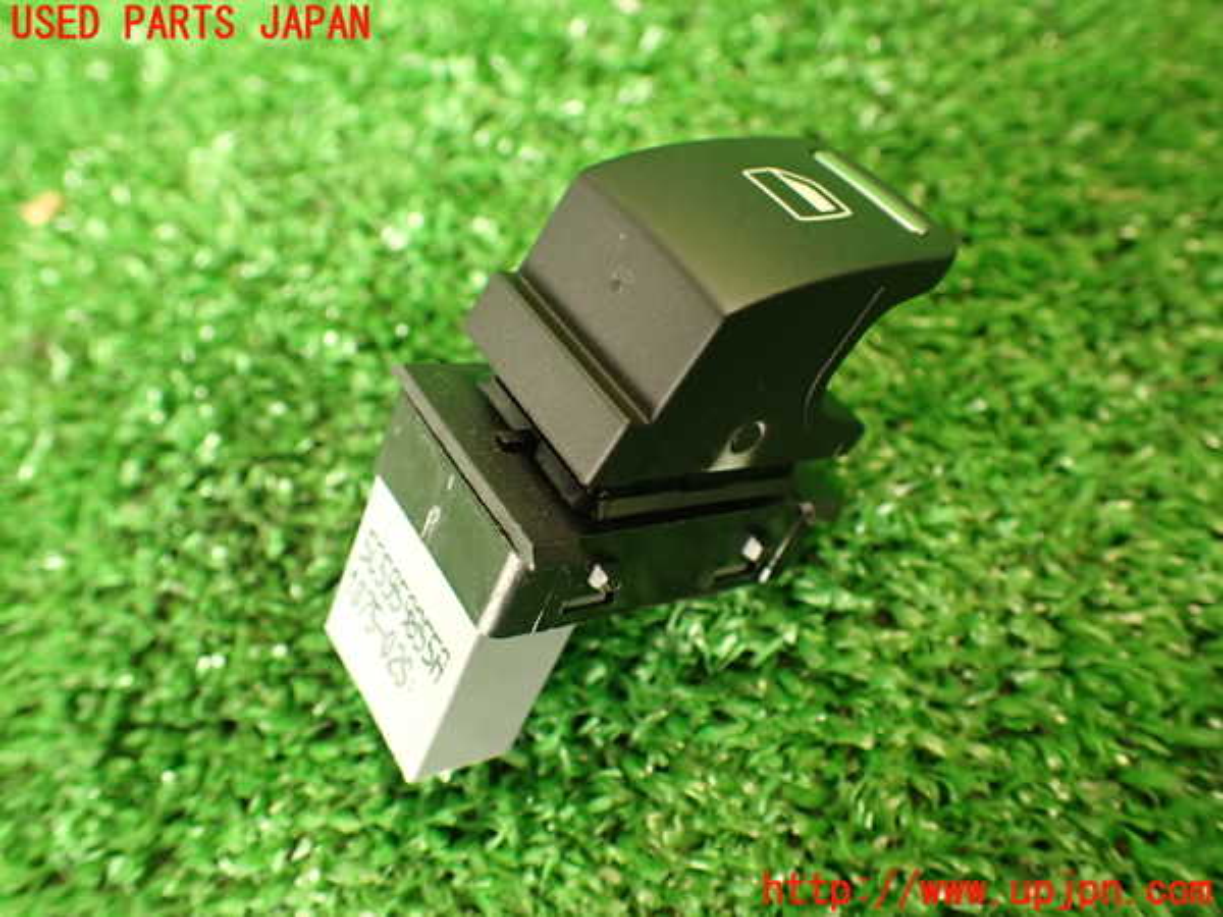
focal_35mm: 30
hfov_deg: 60.0
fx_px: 1060
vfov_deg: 46.8
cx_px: 612
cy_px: 458
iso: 320
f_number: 2.3
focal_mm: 5.4
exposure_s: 1/30
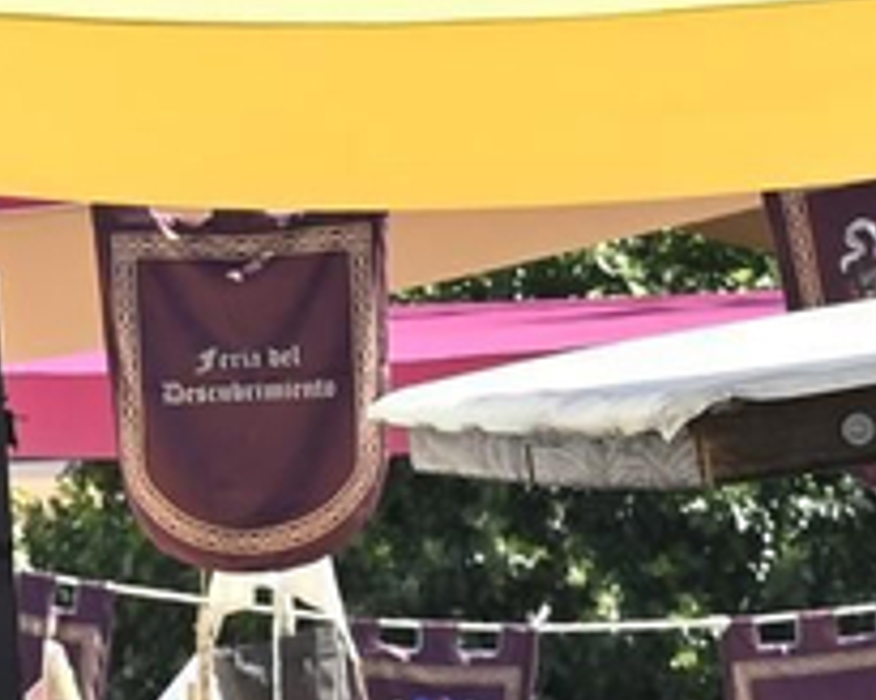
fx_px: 14233
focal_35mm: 549
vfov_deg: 2.8
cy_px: 34
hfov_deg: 3.5
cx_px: -43
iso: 160
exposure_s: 1/400
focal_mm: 50
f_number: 5.6
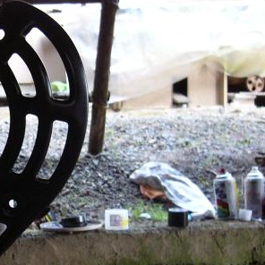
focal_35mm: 67
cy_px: 181
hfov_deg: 24.8
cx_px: 19
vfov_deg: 25.6
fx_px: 580
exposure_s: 1/8
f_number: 2.8
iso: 200
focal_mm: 5.8
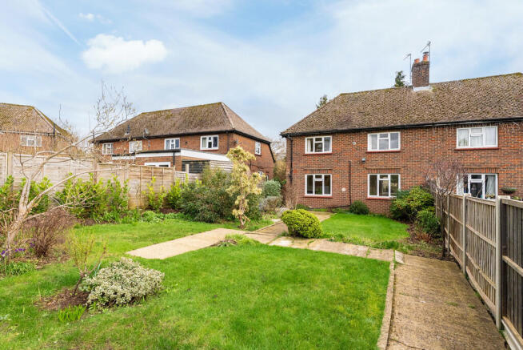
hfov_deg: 91.6
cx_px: 262
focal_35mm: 18
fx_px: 254
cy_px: 175
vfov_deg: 69.0
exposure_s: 1/800
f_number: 7.1
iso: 1250
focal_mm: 17.5
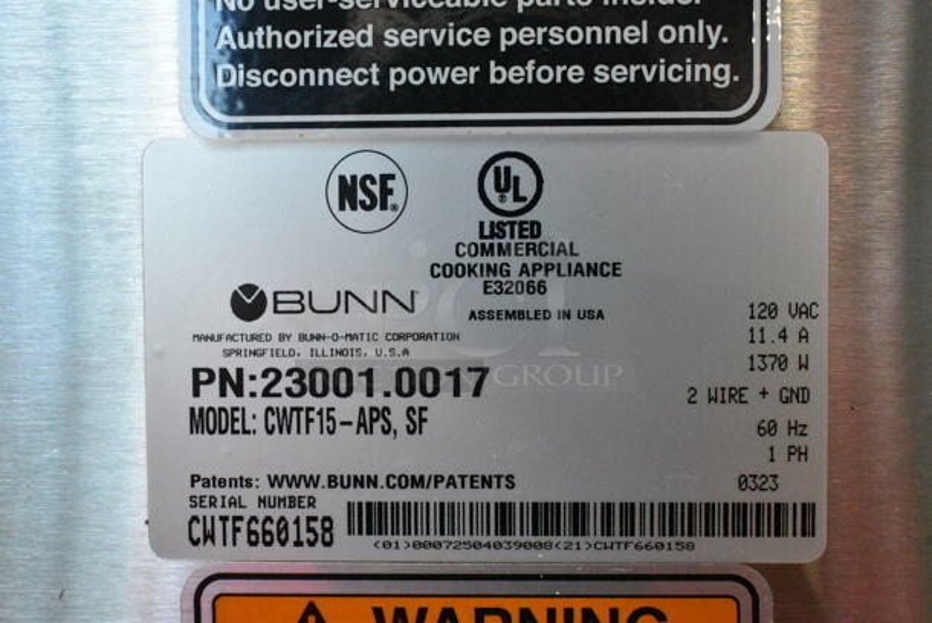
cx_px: 466
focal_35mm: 44
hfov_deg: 44.9
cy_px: 312
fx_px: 1127
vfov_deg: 30.9
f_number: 8
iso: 6400
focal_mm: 29
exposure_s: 1/250
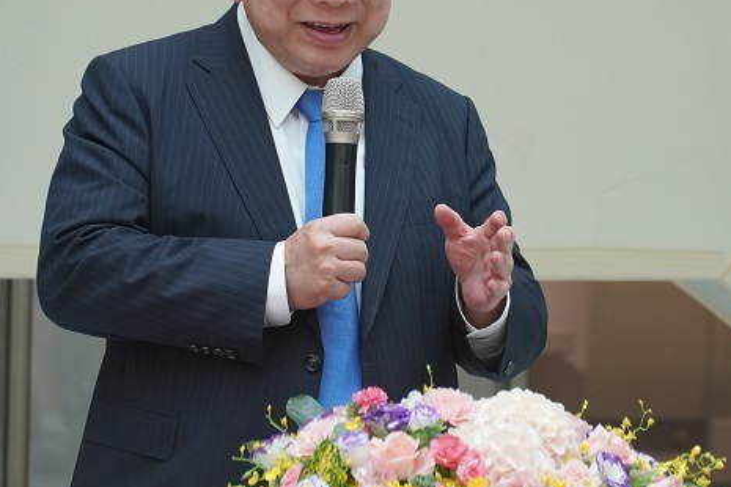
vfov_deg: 4.4
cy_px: 146
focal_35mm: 314
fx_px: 6371
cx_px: 388
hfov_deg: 6.6
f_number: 5.6
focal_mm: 135
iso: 1250
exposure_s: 1/250
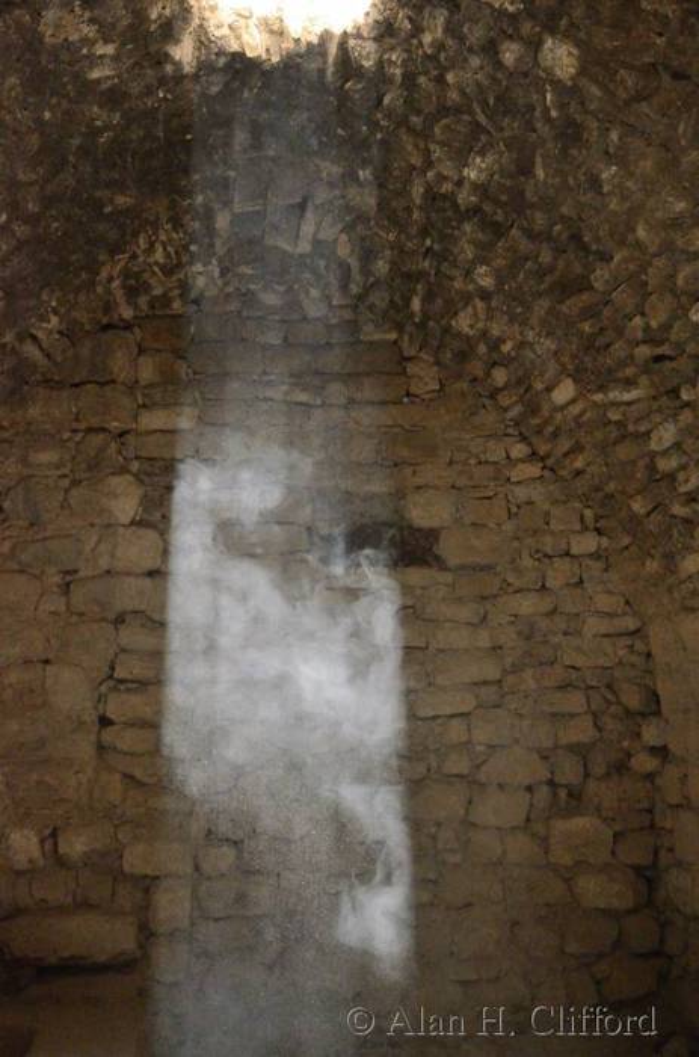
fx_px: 1230
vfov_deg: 46.5
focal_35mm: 42
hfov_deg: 31.7
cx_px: 350
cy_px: 528
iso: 6400
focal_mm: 28
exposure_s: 1/500
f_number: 4
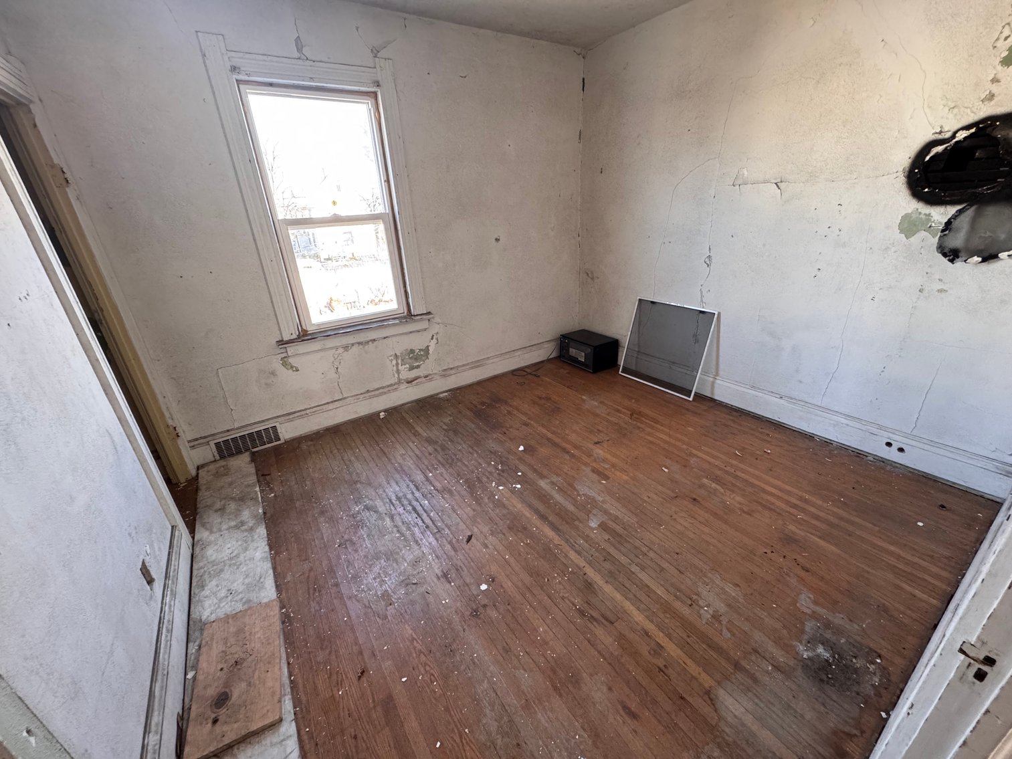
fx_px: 409
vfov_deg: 85.7
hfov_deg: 102.1
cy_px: 380
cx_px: 506
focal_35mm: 14
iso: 320
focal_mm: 2.22
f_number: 2.2
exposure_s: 1/99
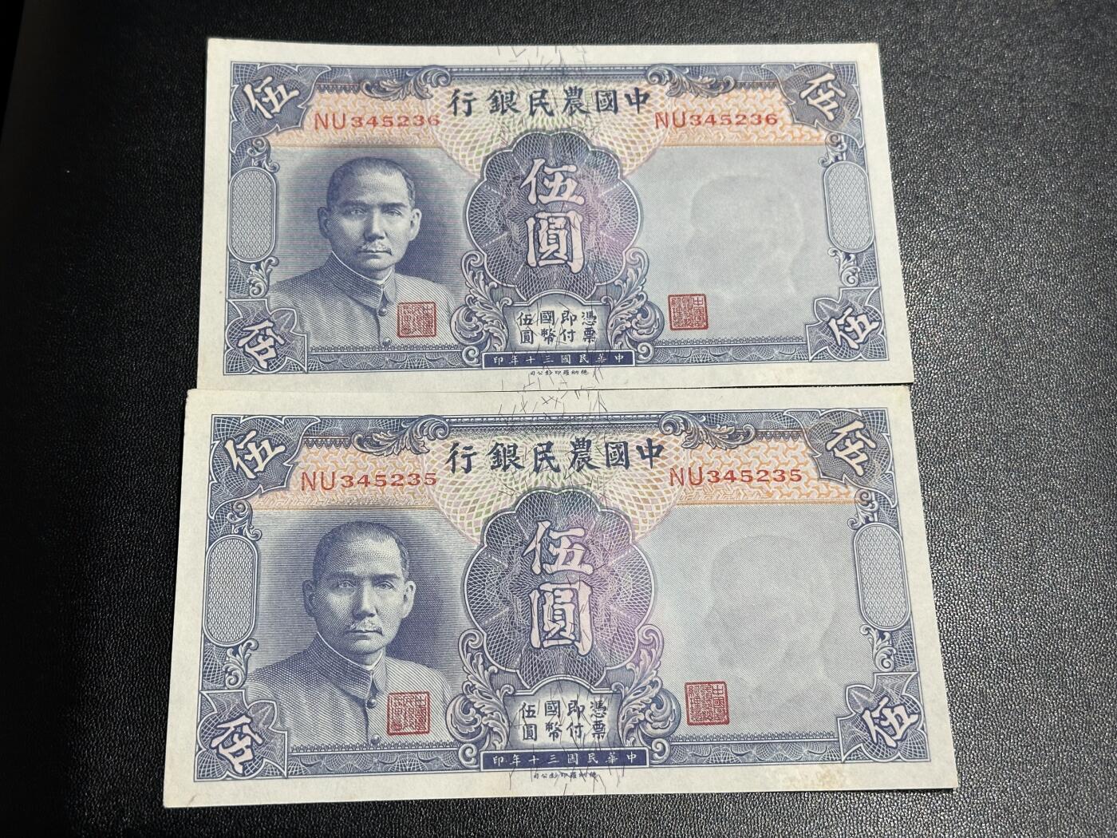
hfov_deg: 39.7
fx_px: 1549
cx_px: 558
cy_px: 419
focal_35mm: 48
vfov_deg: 30.3
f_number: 1.78
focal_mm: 6.86
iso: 100
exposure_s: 1/50
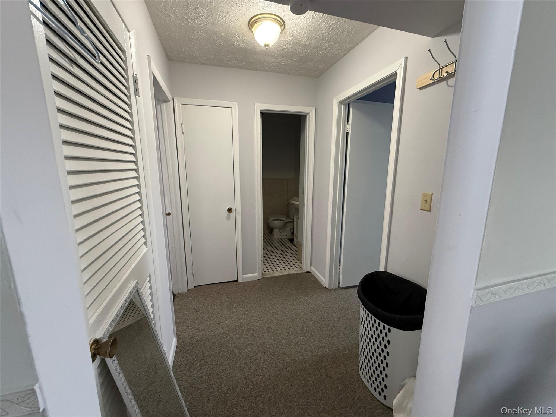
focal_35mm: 14
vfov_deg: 85.7
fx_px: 225
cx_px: 278
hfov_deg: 102.1
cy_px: 208
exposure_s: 1/60
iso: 400
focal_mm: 2.22
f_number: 2.2
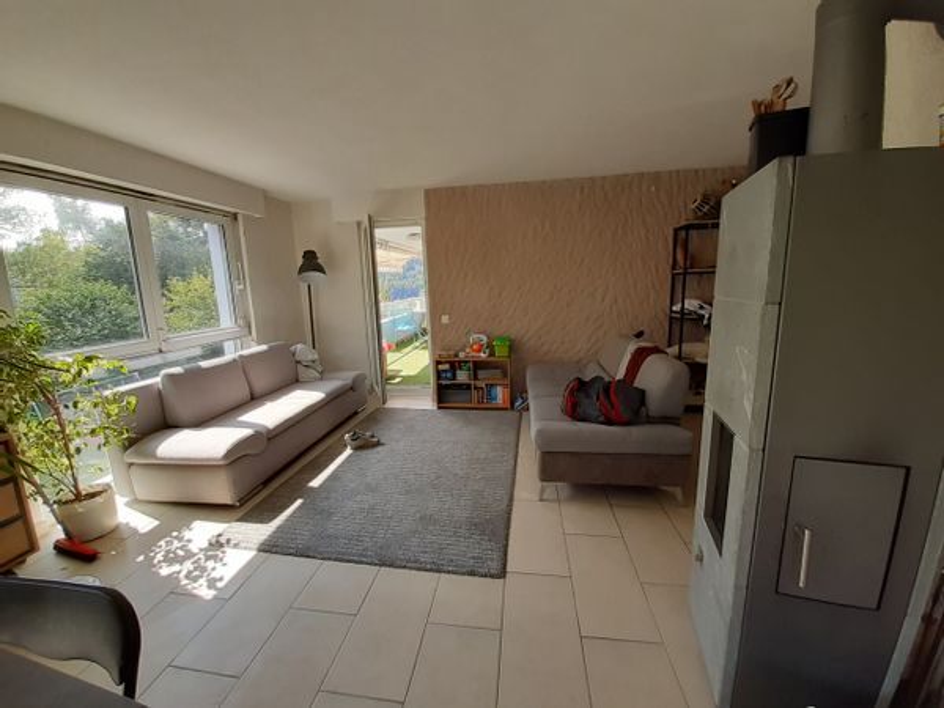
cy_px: 354
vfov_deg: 89.9
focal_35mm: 13
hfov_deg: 106.2
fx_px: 355
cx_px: 472
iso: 40
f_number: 2.2
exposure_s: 1/110
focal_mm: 1.13
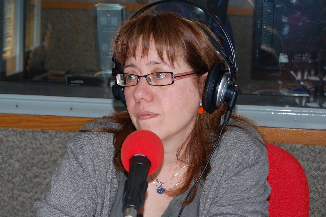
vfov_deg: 12.2
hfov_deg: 18.3
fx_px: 1010
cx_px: 139
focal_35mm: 112
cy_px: 121
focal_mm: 55
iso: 400
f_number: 5.6
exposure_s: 1/60
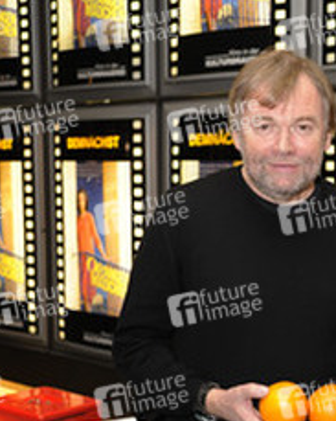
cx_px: 350
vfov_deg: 25.7
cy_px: 259
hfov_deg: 19.9
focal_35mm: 74
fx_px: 920
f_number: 3.5
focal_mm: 40
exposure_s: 1/100
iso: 800
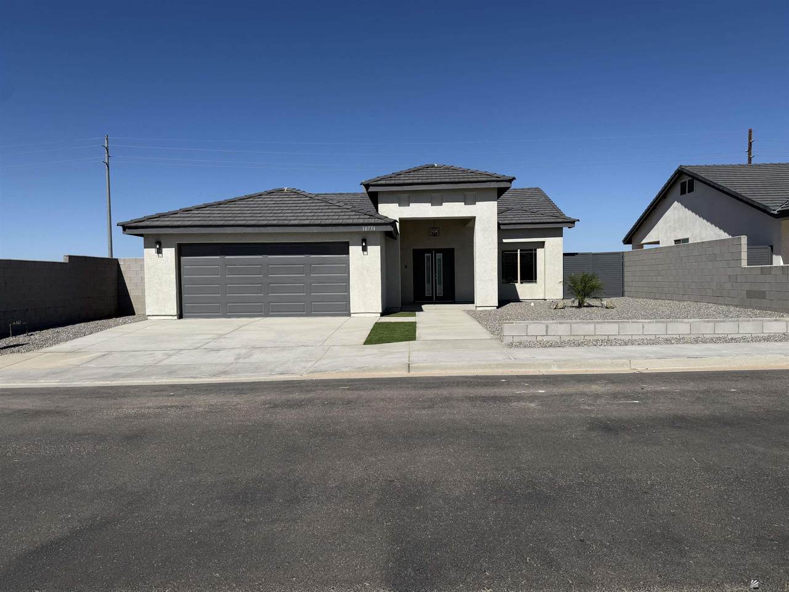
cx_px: 394
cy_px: 296
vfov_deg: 56.8
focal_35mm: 24
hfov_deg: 71.6
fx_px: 547
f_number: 1.78
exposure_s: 1/10309
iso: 80
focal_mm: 6.76
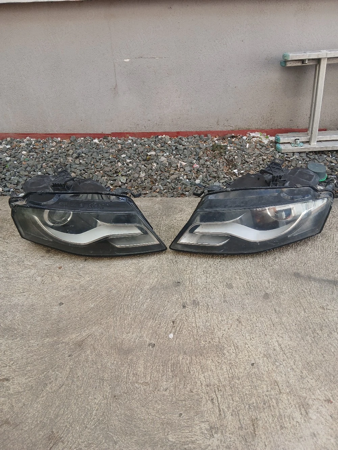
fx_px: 338
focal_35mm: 26
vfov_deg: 67.3
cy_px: 225
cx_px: 169
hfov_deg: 53.1
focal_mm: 3.98
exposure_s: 1/101
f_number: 1.8
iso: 32
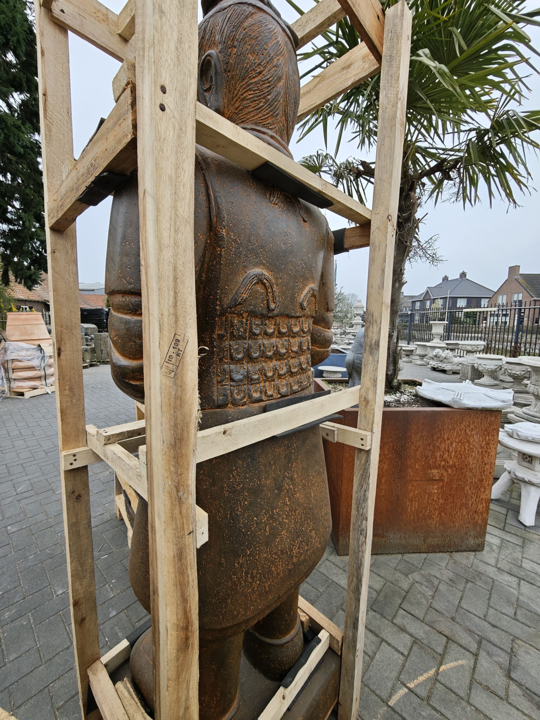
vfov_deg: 102.1
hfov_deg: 85.7
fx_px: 291
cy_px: 360
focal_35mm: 14
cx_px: 270
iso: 64
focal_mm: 2.13
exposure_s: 1/100
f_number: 2.2
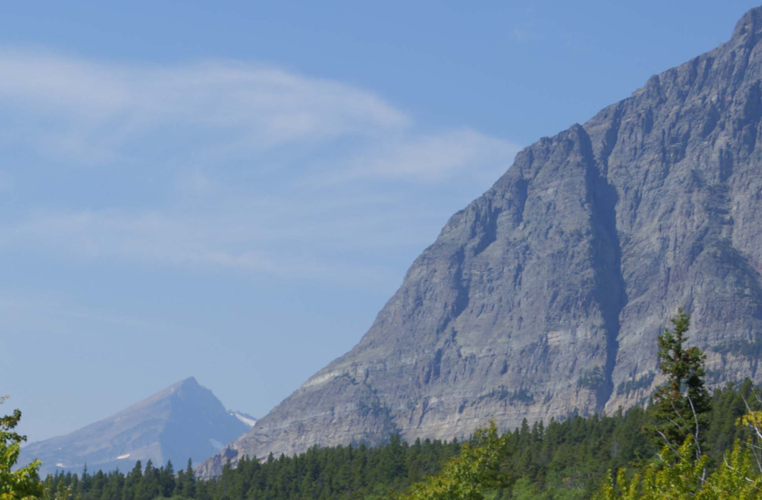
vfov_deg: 11.0
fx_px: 2548
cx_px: 189
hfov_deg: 16.9
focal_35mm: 121
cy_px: 581
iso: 200
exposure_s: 1/60
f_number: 9
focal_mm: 32
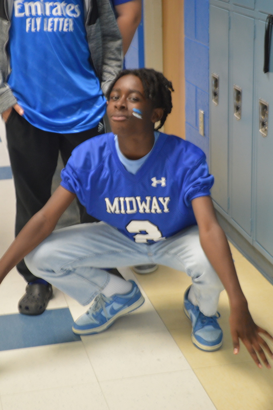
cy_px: 205
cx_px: 136
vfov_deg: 24.6
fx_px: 940
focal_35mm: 82
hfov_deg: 16.5
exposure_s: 1/15
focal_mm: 55
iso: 1400
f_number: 5.6
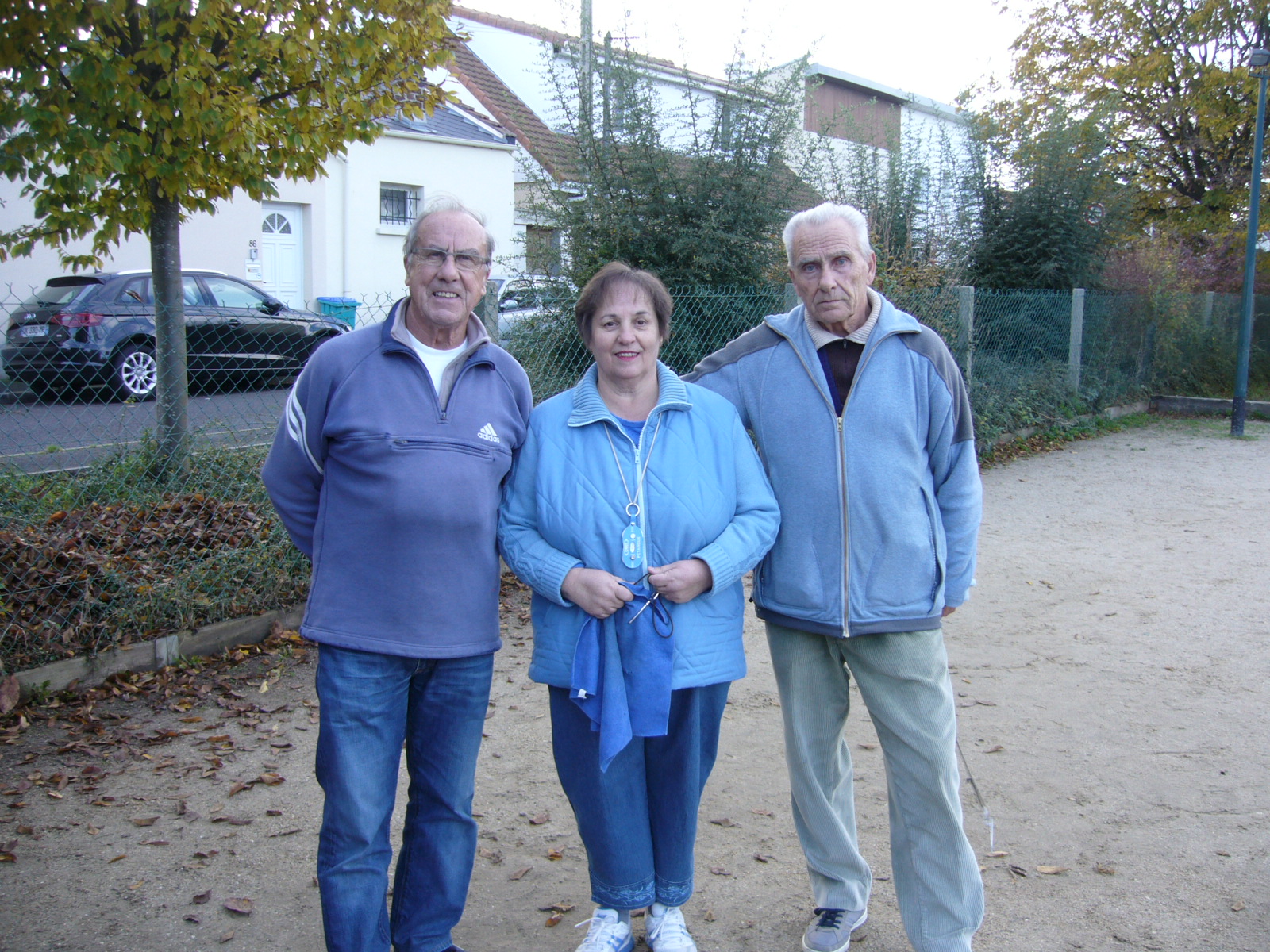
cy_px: 476
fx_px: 1284
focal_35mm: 35
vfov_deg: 40.7
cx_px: 635
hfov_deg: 52.6
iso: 80
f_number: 2.8
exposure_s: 1/60
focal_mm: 5.8
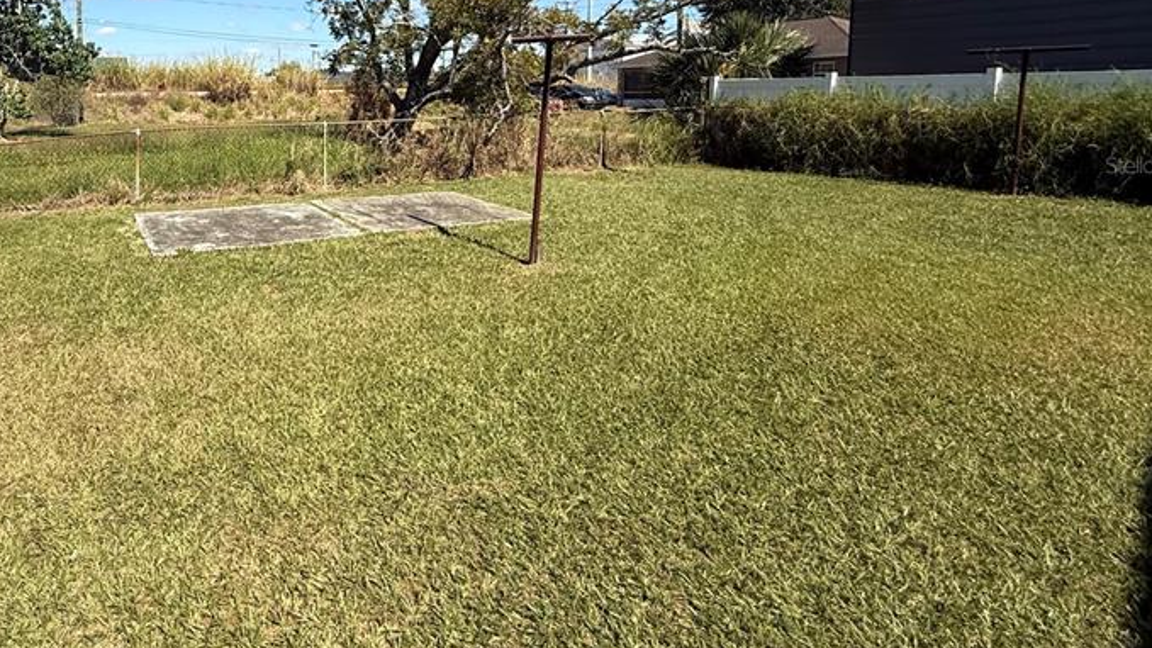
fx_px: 703
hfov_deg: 74.9
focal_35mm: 23
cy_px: 165
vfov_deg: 47.7
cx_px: 339
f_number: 2.2
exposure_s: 1/2165
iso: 50
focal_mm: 2.22
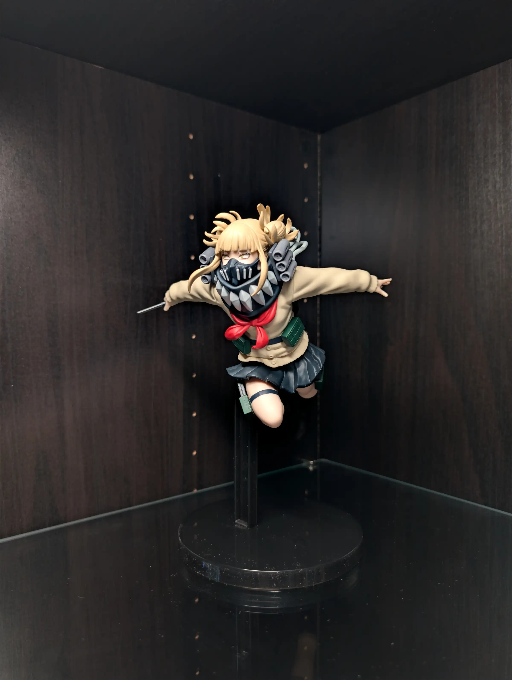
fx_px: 472
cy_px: 340
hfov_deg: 56.9
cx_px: 256
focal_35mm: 24
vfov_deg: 71.5
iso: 42
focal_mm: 6.9
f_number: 1.68
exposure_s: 1/8.76
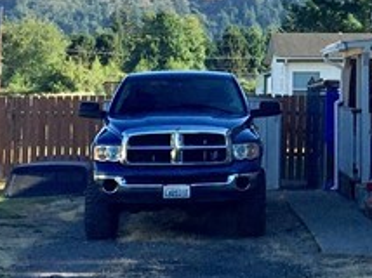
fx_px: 1492
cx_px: 461
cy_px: -19
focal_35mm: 139
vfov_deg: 10.5
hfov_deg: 13.8
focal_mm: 4.15
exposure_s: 1/920
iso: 32
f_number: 2.2
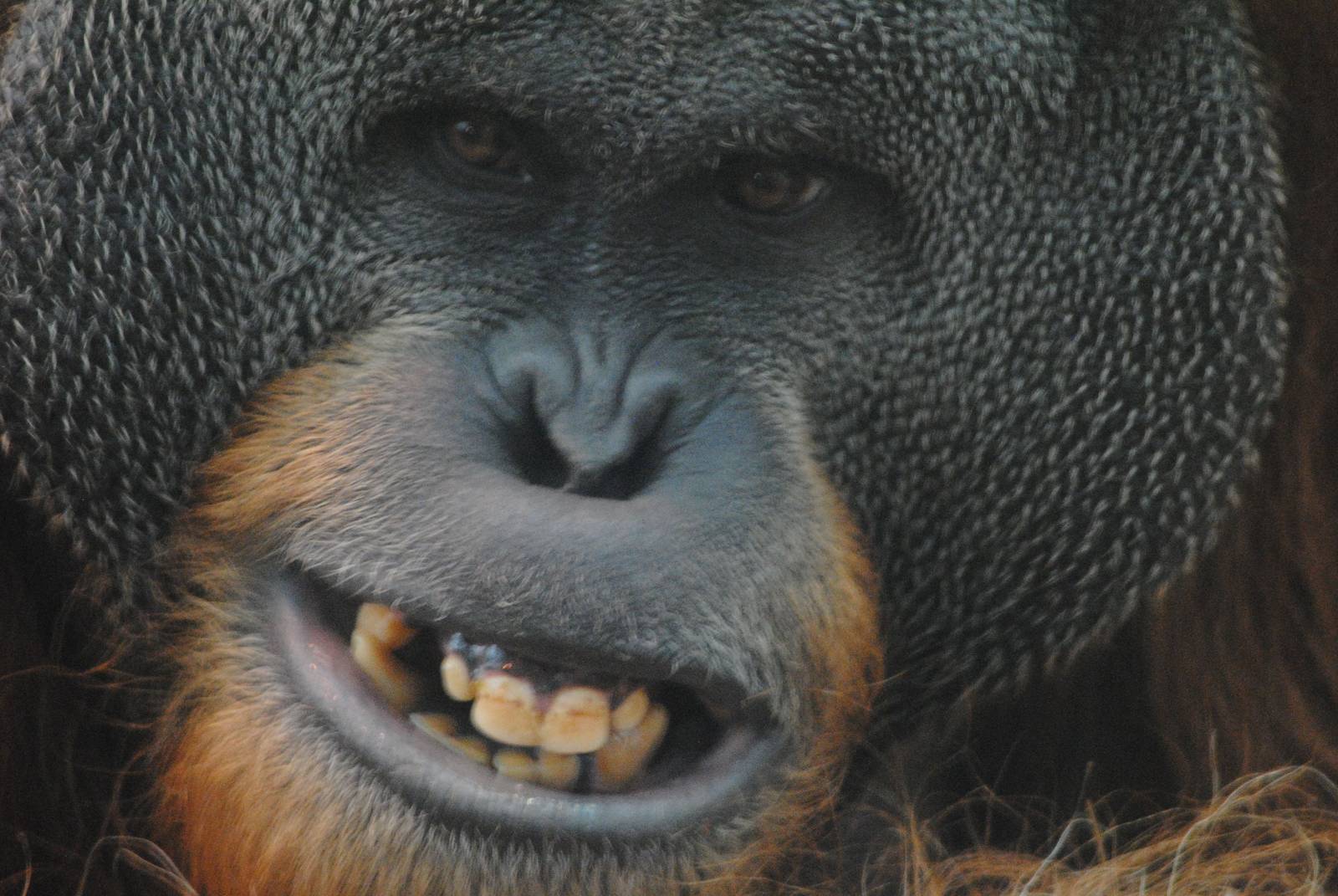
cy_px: 448
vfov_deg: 3.1
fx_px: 16745
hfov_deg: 4.6
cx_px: 669
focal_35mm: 450
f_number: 5.6
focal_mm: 300
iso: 1600
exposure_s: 1/15
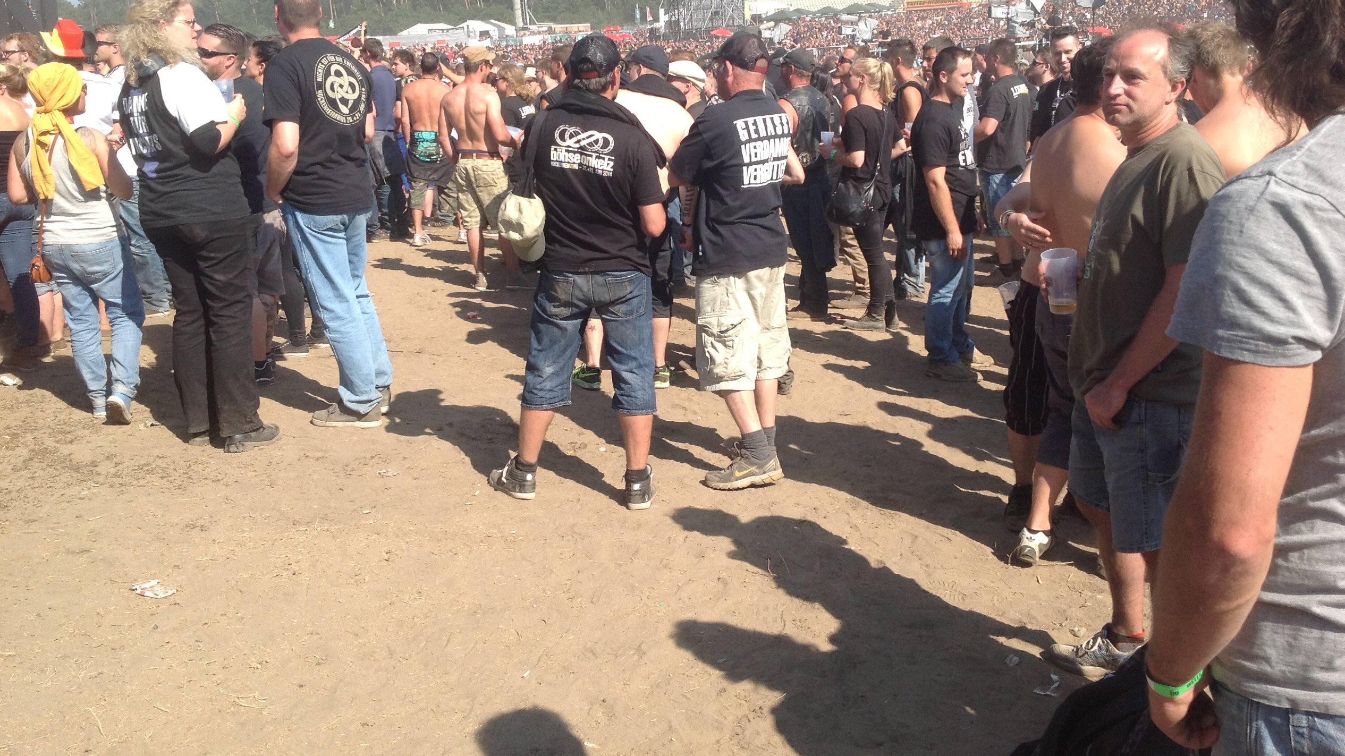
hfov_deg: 51.6
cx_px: 685
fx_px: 1391
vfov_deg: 30.3
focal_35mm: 39
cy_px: 285
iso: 50
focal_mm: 4.28
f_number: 2.4
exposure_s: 1/1259
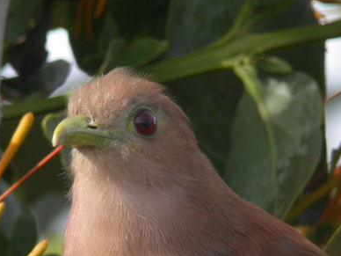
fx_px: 2000
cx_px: 165
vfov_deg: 7.3
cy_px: 208
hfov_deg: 9.7
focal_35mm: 203
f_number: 4.4
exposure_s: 1/55.7
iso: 100
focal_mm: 25.5
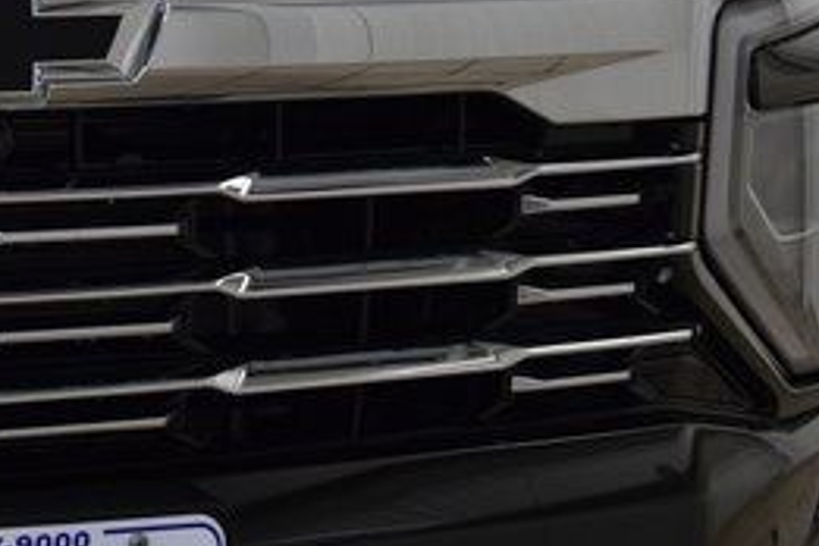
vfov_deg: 7.5
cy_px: 196
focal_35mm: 184
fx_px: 4186
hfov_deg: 11.1
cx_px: -35
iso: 1600
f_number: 8
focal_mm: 50
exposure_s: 1/60
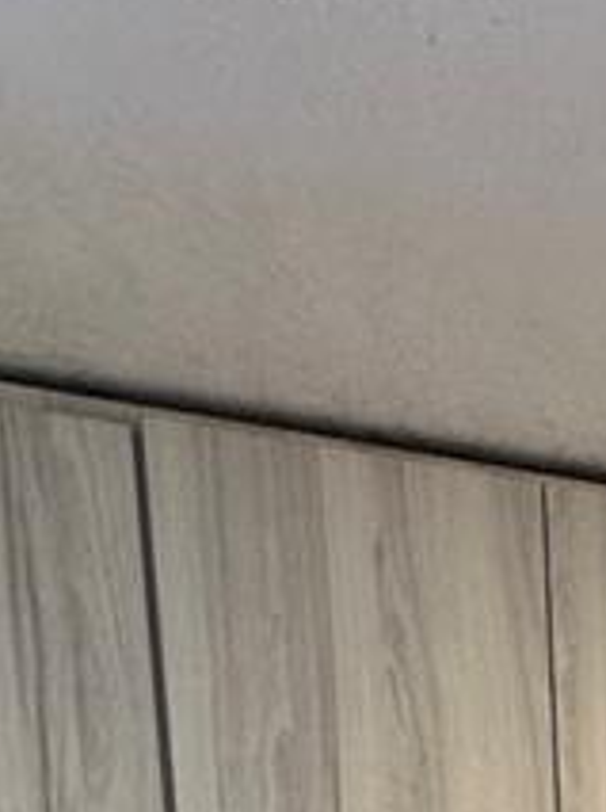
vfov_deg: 18.4
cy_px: 1529
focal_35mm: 79
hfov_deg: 14.6
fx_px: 1850
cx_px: 1284
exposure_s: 1/120
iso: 160
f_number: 2.2
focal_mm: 2.22
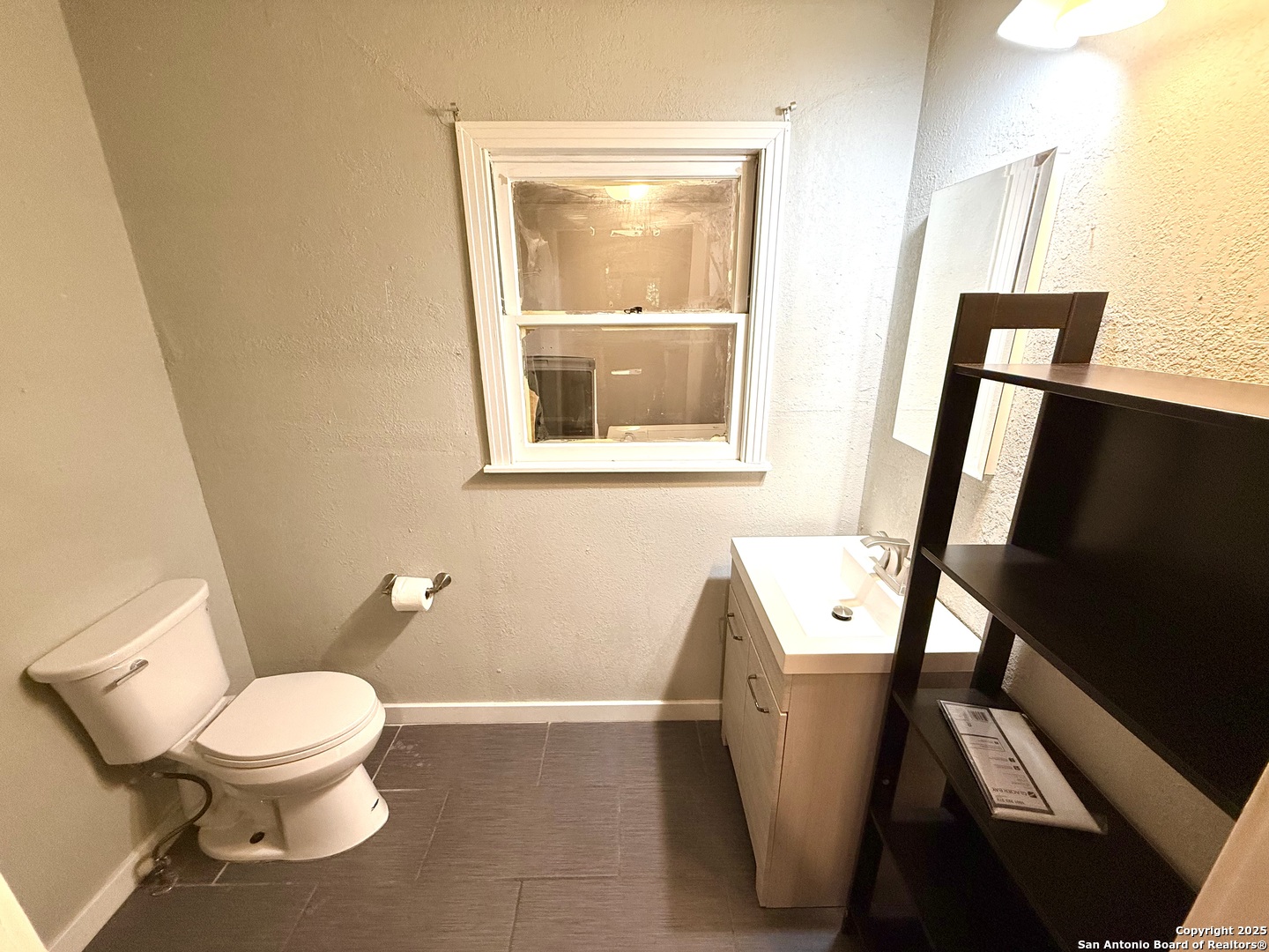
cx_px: 634
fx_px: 513
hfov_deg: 102.1
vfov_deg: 85.7
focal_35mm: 14
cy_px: 476
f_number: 2.2
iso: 200
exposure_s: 1/120
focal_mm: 2.22
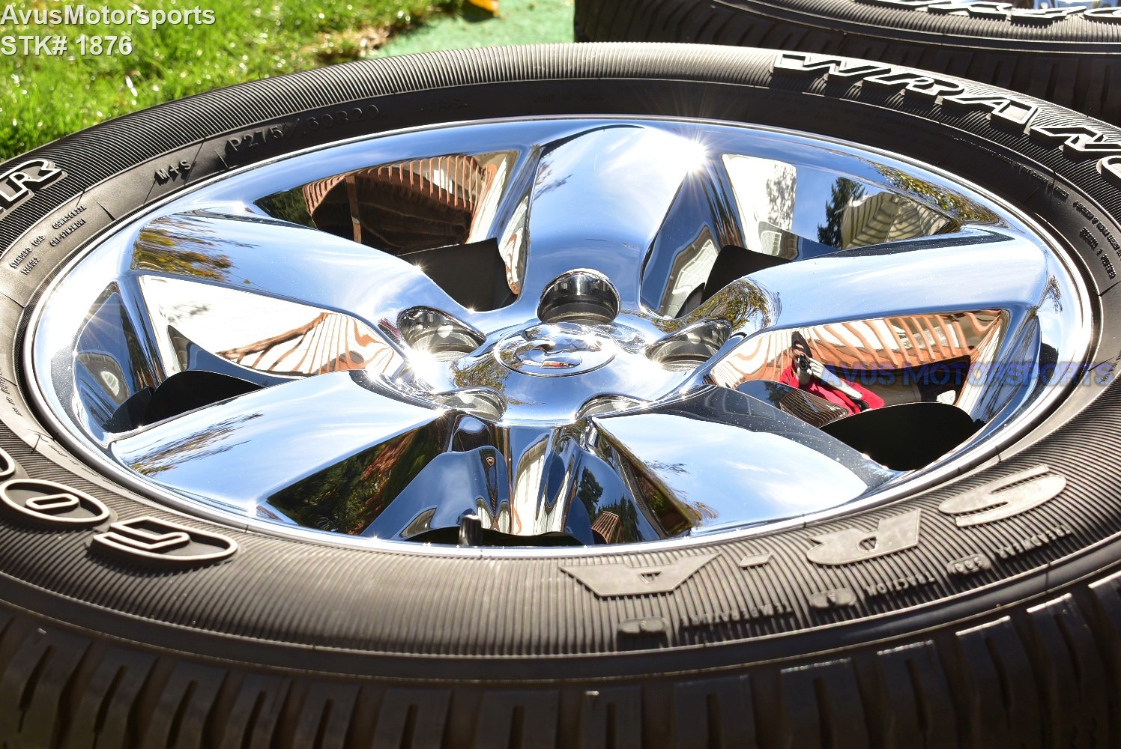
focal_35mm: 69
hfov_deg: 29.2
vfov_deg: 19.8
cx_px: 560
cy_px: 374
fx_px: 2150
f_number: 9
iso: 100
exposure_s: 1/100
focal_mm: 46
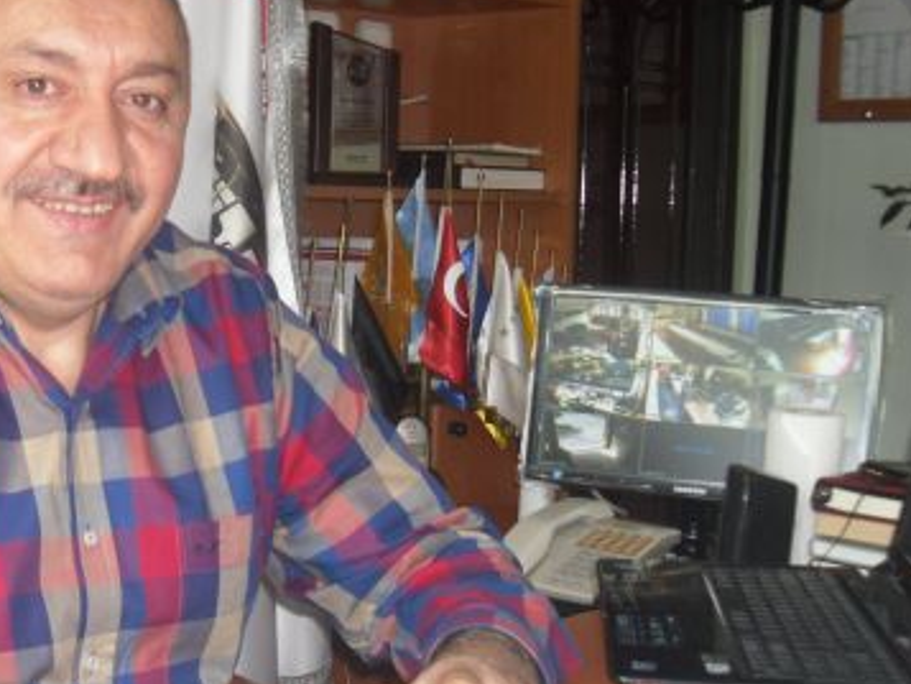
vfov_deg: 24.0
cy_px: 373
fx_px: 1606
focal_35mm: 61
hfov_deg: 30.7
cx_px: 151
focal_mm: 6
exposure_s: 1/45
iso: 100
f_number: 2.8
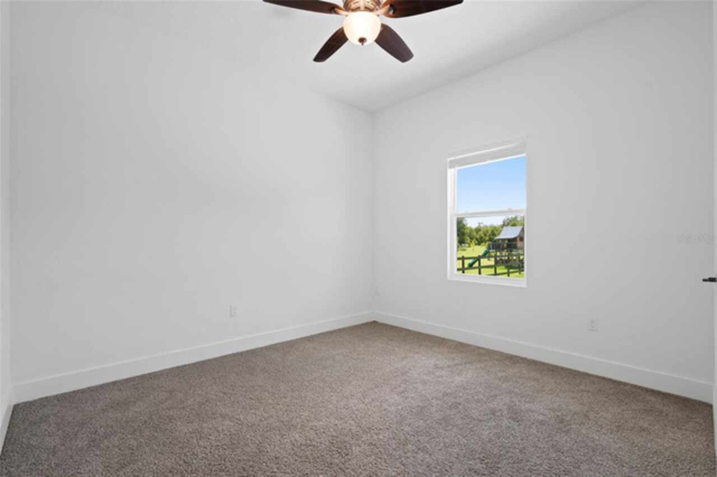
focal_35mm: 16
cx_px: 358
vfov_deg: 73.7
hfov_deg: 96.8
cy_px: 238
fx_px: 318
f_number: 8
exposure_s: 1/3
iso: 250
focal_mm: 16
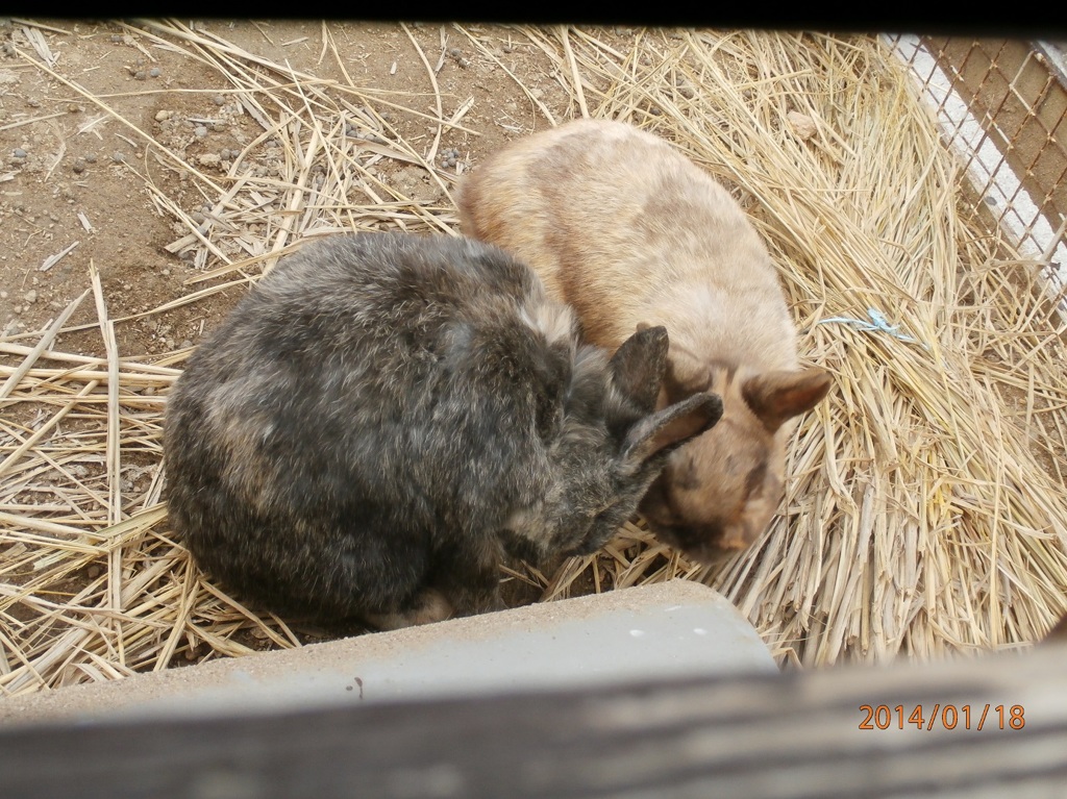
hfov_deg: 45.8
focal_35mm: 41
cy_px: 400
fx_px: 1263
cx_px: 534
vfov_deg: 35.1
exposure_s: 1/100
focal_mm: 7.28
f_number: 3.6
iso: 200
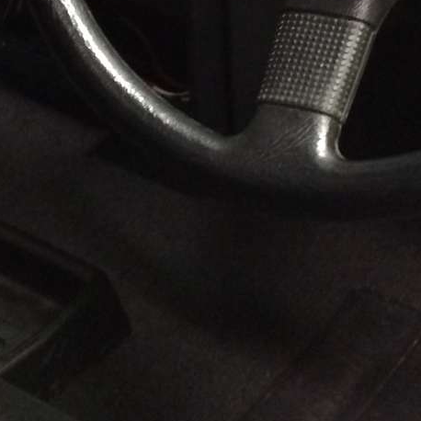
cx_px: 32
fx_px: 1541
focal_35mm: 112
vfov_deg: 15.0
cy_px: -104
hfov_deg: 15.4
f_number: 2.2
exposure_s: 1/15
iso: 320
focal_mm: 4.15
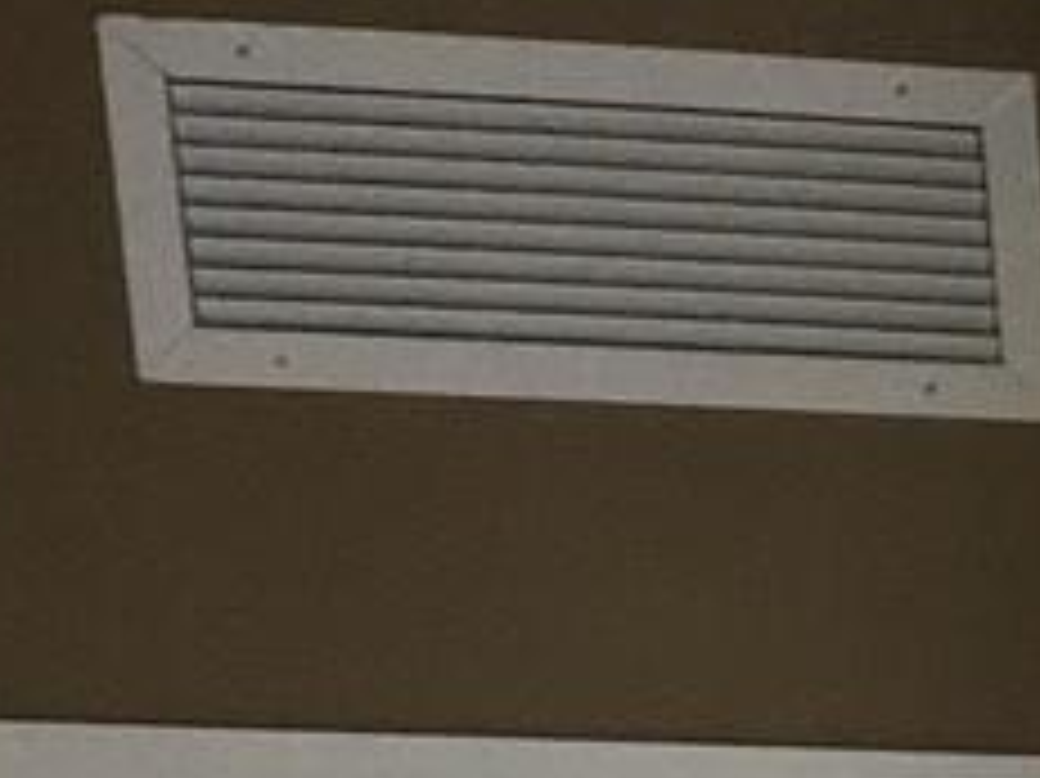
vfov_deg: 6.5
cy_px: 2658
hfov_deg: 7.9
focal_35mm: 201
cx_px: 3543
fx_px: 6036
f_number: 2.2
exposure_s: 1/60
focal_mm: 4.15
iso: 25
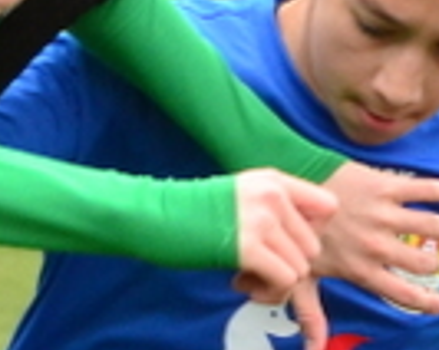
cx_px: 36
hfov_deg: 2.0
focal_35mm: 952
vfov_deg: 1.6
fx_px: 12354
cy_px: 652
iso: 800
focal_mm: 75
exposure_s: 1/500
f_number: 5.6
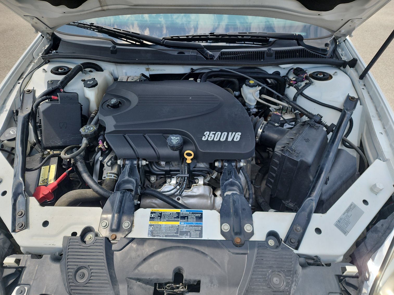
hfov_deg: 73.9
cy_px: 148
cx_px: 197
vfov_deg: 58.9
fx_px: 262
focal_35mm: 23
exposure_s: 1/388
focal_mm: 6.4
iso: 50
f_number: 1.8
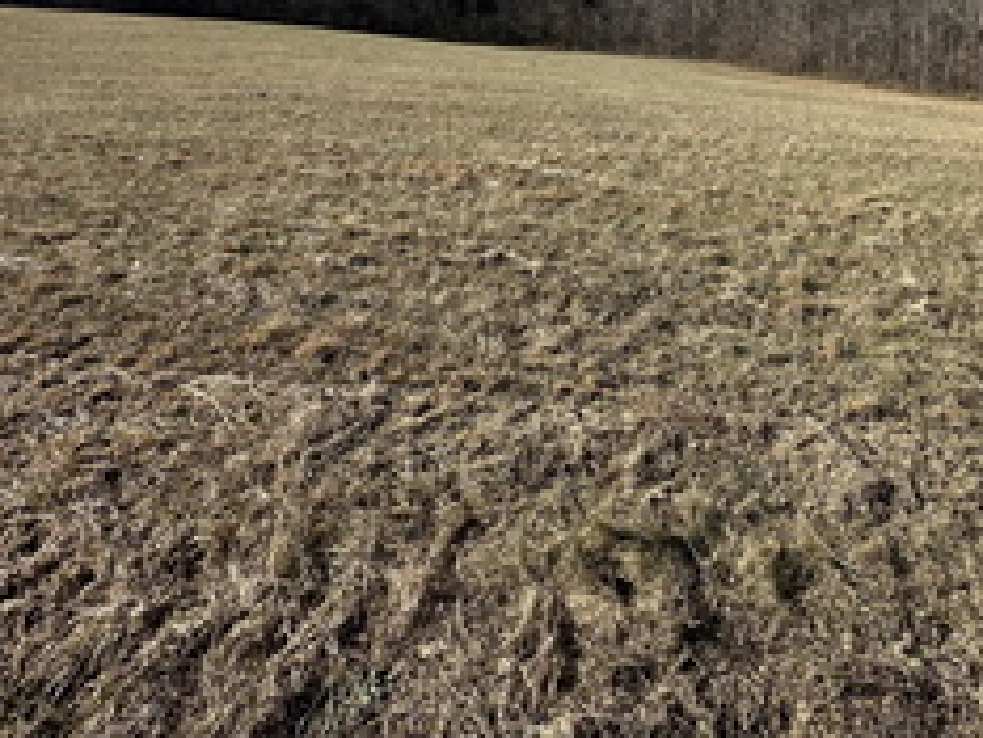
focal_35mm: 24
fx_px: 682
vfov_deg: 52.3
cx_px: 713
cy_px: 122
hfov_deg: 67.9
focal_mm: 2.22
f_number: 2.2
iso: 50
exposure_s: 1/1159
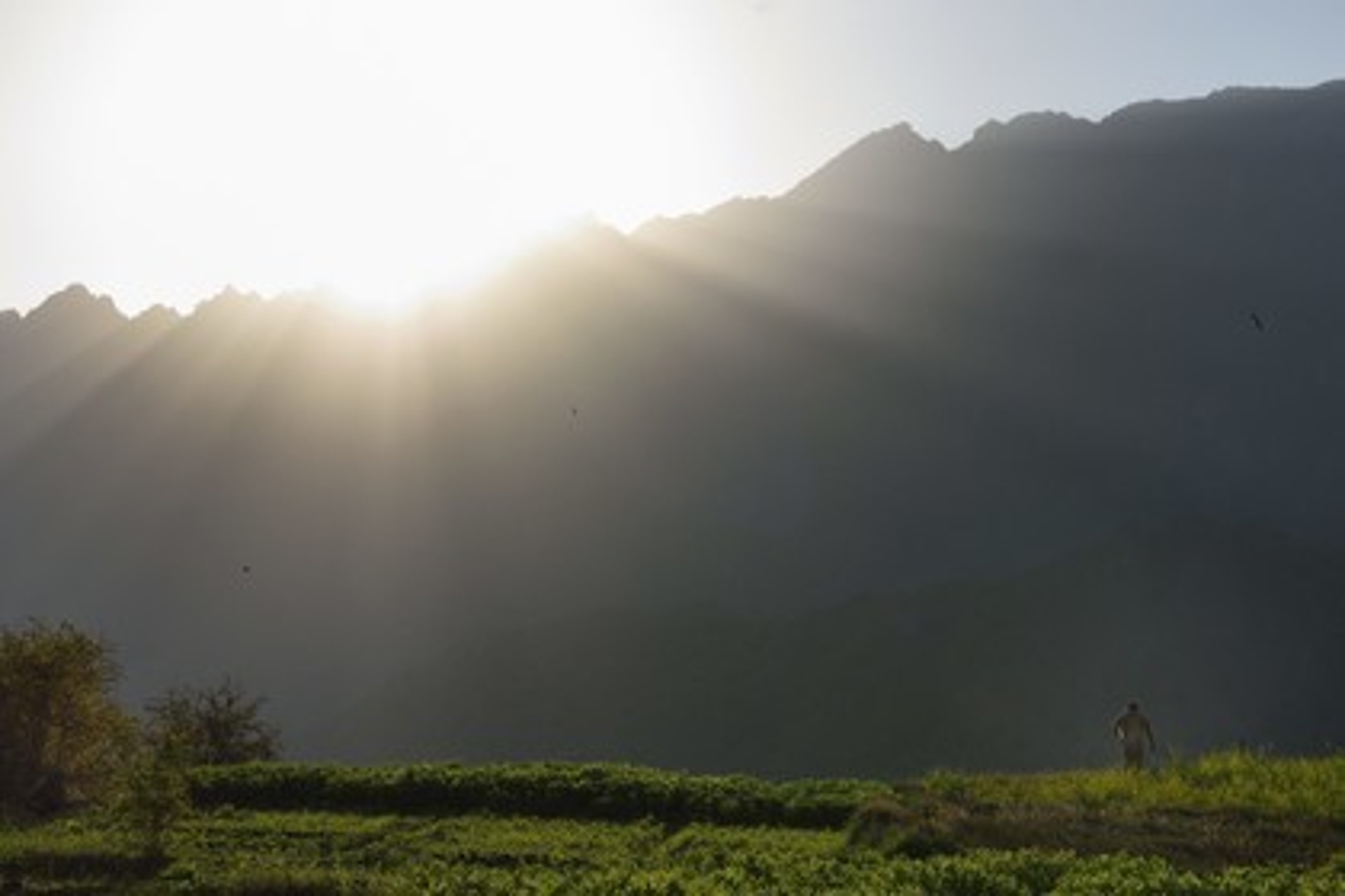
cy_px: 448
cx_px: 672
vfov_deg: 23.4
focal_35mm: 58
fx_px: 2167
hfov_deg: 34.5
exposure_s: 1/640
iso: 200
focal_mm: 58
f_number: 9
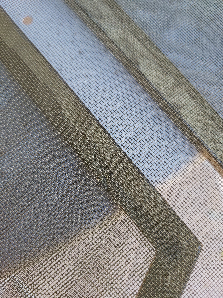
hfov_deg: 53.1
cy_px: 149
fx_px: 223
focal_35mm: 26
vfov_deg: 67.3
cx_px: 112
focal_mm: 3.92
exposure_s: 1/174
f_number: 1.7
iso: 64
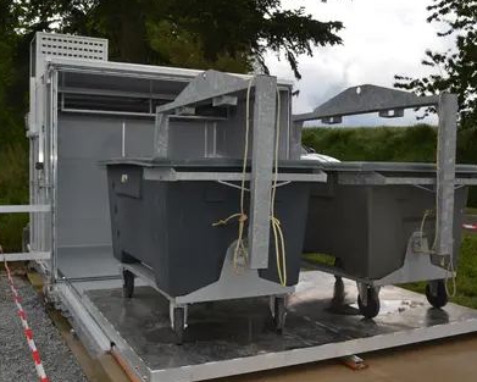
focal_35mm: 38
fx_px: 537
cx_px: 238
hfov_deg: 47.9
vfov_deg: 39.2
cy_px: 189
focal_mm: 22
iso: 100
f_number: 7.1
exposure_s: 1/200
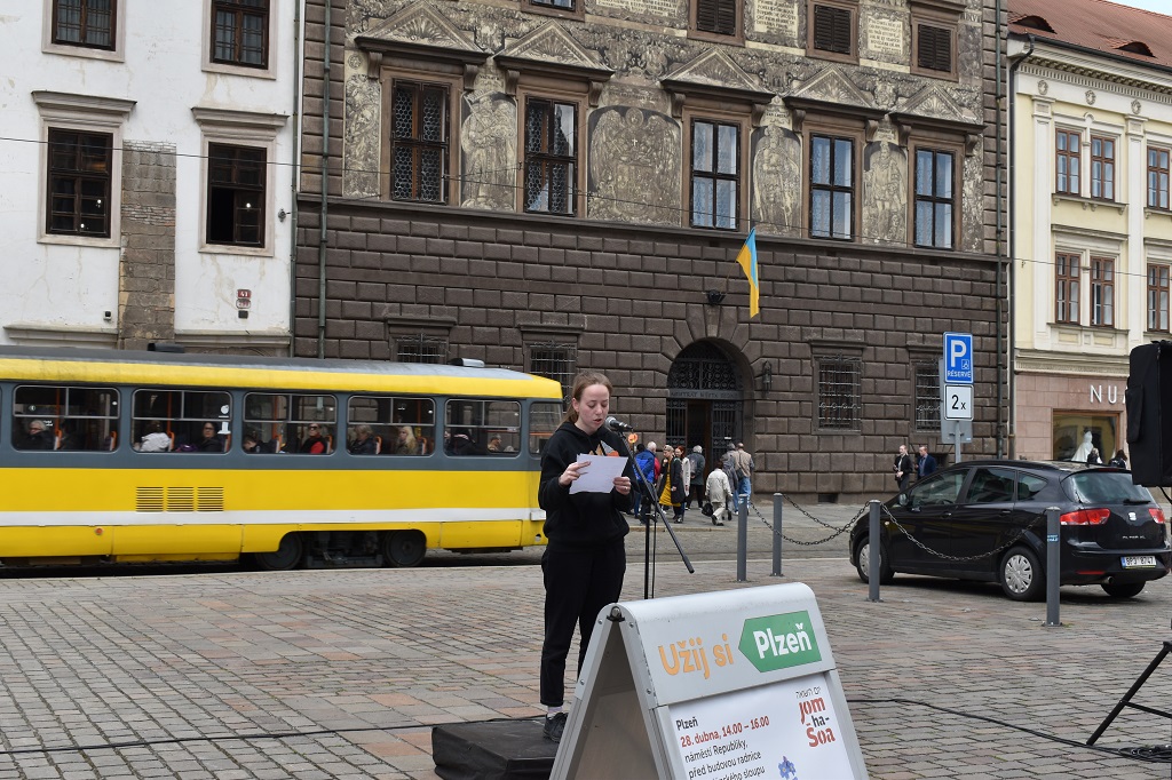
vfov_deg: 29.8
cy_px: 390
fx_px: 1464
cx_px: 586
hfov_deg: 43.6
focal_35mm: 45
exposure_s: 1/250
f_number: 8
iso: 200
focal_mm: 30
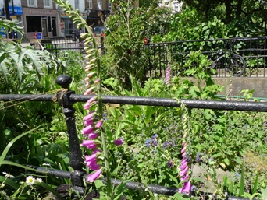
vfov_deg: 44.2
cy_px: 102
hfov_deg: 56.7
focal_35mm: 32
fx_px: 247
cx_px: 143
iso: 80
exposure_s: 1/500
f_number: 3.5
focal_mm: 5.1
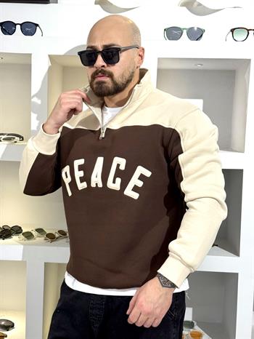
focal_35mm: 48
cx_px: 127
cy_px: 170
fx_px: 469
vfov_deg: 39.6
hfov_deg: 30.3
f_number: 1.78
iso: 80
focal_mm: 6.76
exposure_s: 1/100
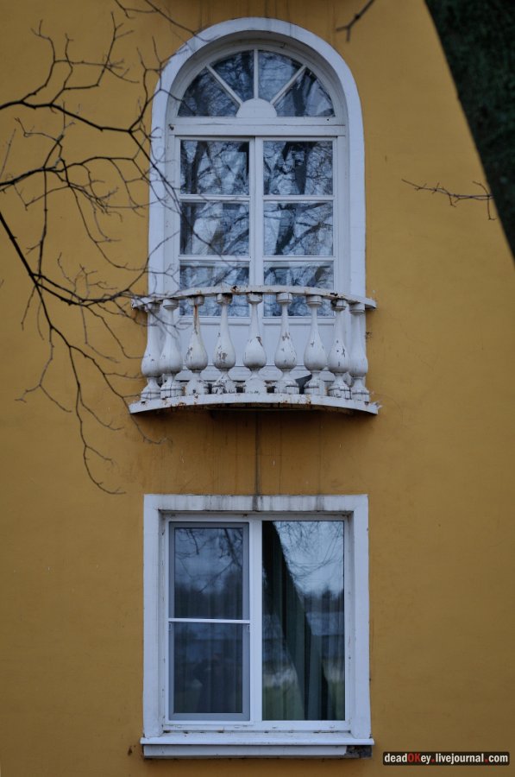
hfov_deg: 18.1
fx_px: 1615
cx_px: 258
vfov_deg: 27.0
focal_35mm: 75
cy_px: 388
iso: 320
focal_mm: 50
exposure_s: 1/400
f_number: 3.2
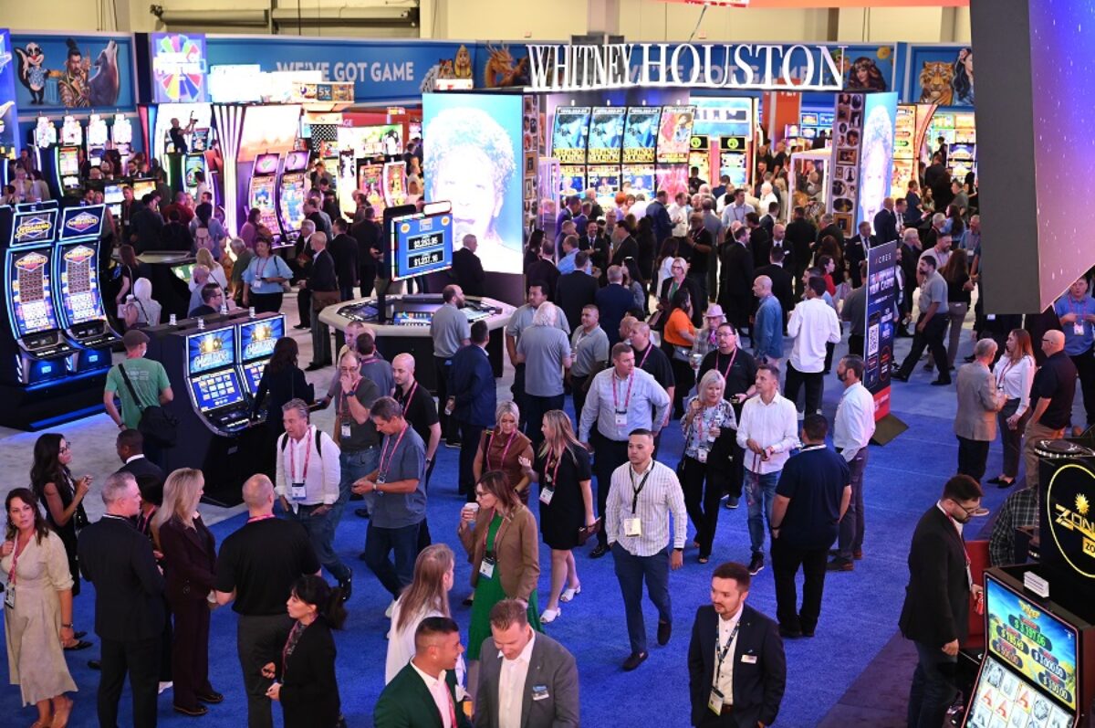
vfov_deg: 30.4
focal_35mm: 44
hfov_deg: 44.5
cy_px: 364
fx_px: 1337
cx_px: 548
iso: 2500
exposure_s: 1/125
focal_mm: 44
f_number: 3.2
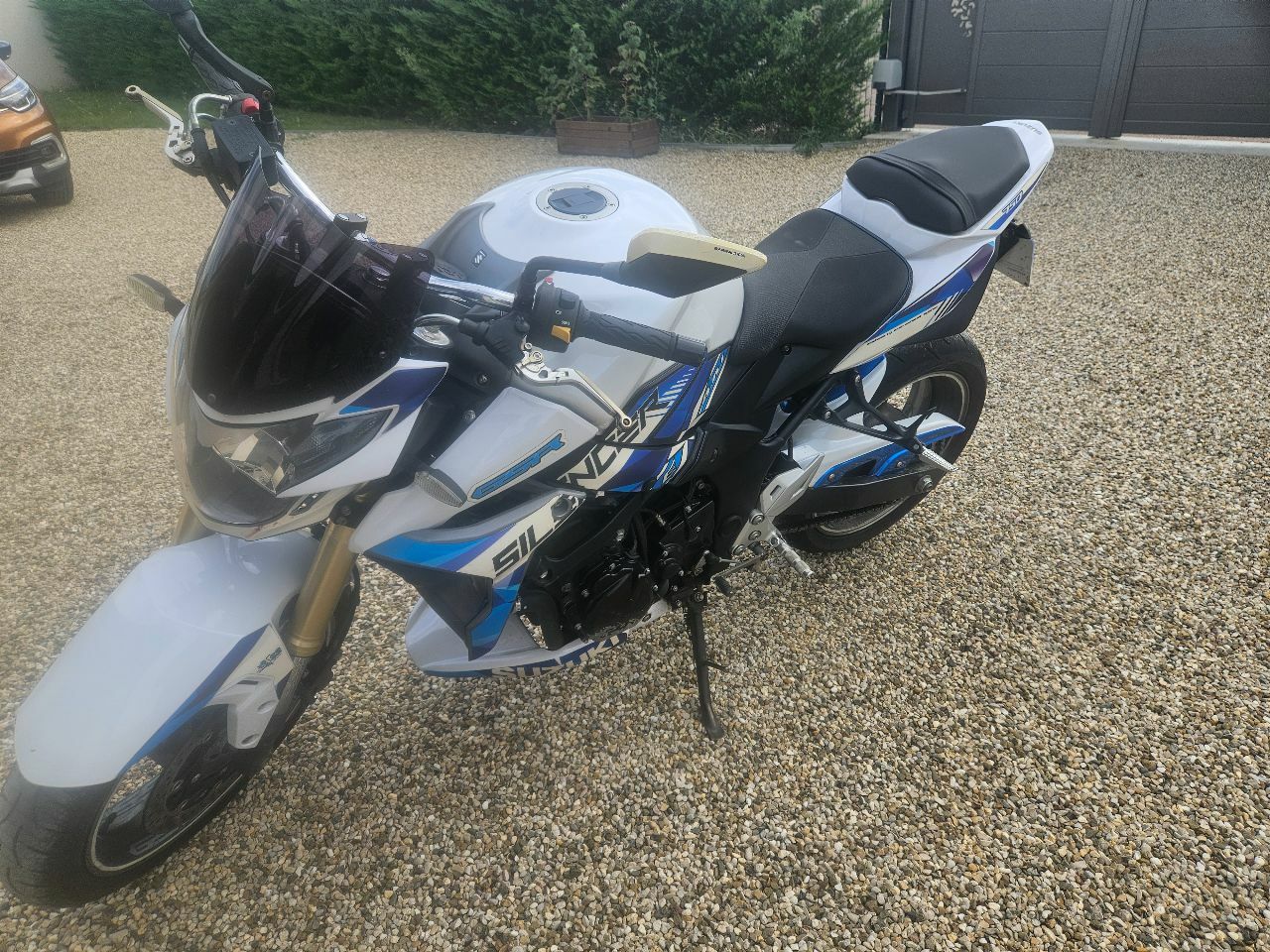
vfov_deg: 58.9
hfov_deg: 73.9
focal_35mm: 23
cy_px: 476
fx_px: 844
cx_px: 635
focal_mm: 5.4
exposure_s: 1/722
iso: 25
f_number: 1.8
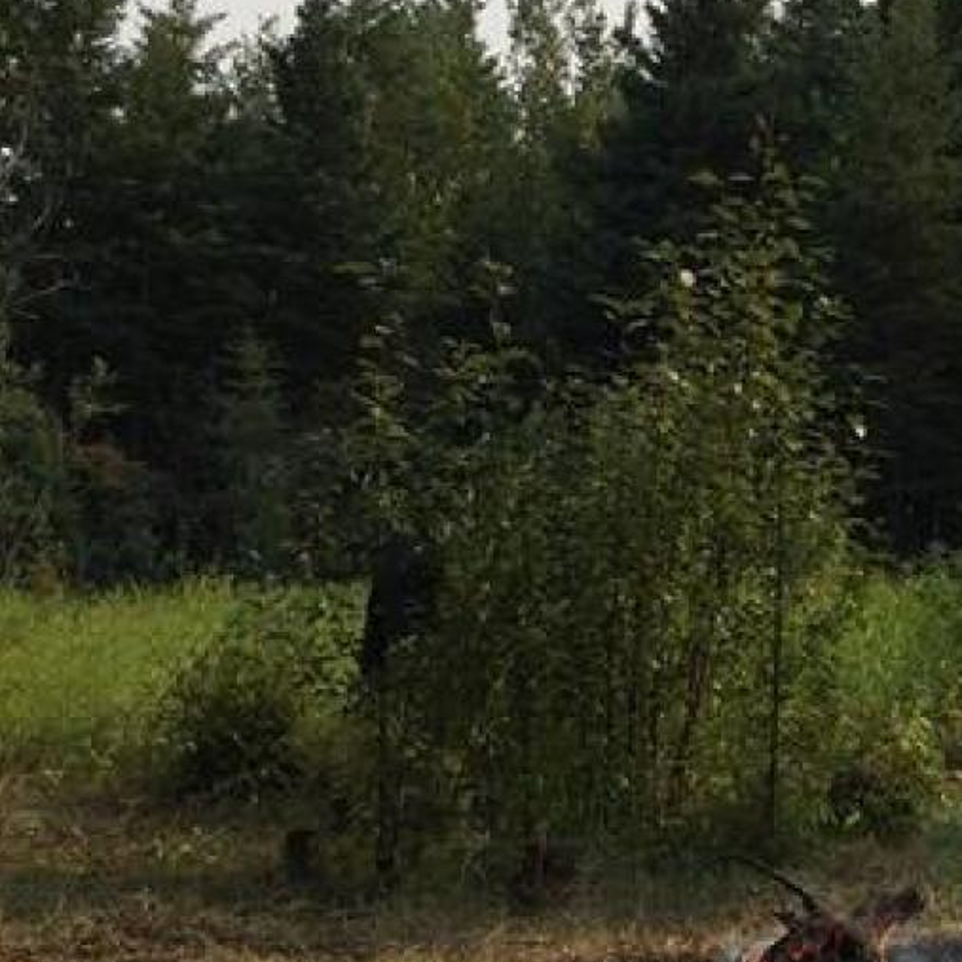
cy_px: 717
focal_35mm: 97
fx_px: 3050
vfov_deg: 17.8
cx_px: 1002
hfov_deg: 17.4
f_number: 2.2
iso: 32
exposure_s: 1/2415
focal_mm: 4.15
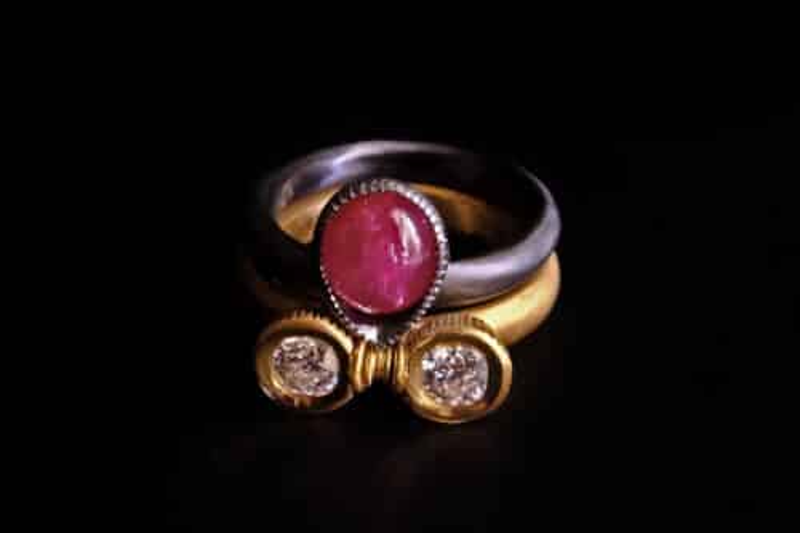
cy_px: 266
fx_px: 511
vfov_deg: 55.1
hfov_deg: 76.1
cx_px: 400
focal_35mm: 23
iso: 1600
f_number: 8
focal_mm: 15.2
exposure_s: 1/8
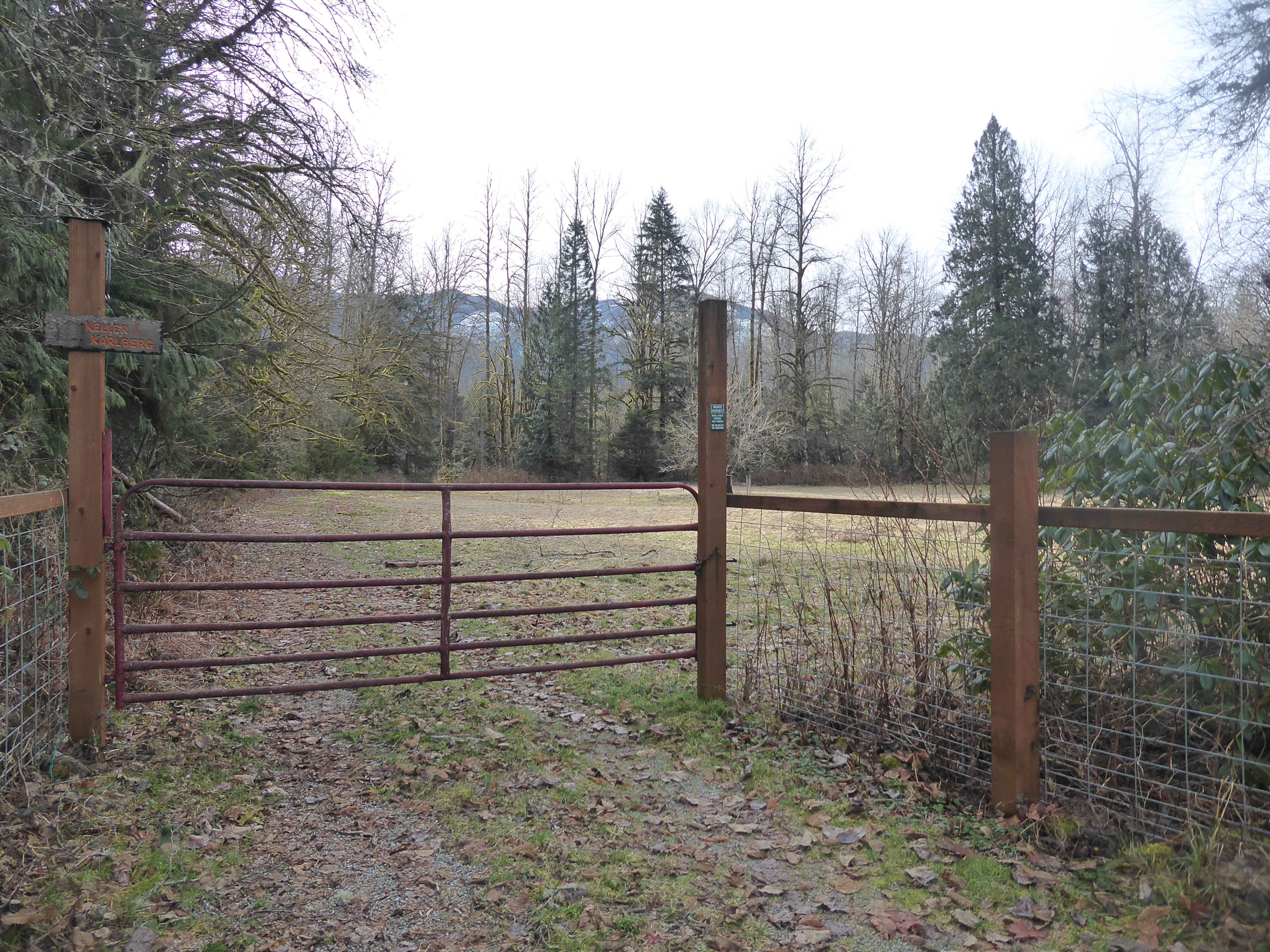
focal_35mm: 25
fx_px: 917
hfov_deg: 69.4
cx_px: 635
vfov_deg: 54.9
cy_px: 476
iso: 160
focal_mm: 4.3
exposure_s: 1/400
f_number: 3.3
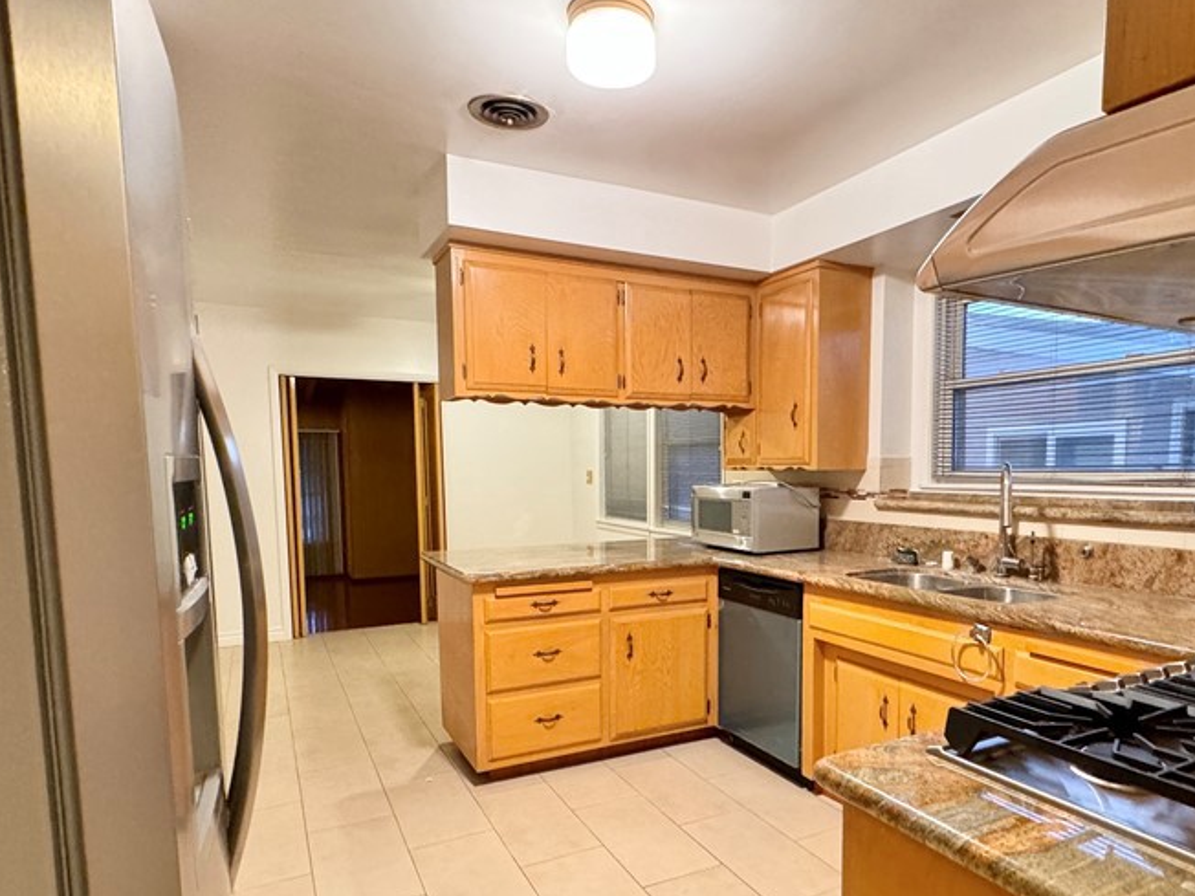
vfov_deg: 60.6
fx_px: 759
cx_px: 674
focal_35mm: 22
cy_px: 535
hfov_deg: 76.0
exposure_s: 1/60
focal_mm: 2.22
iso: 800
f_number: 2.2
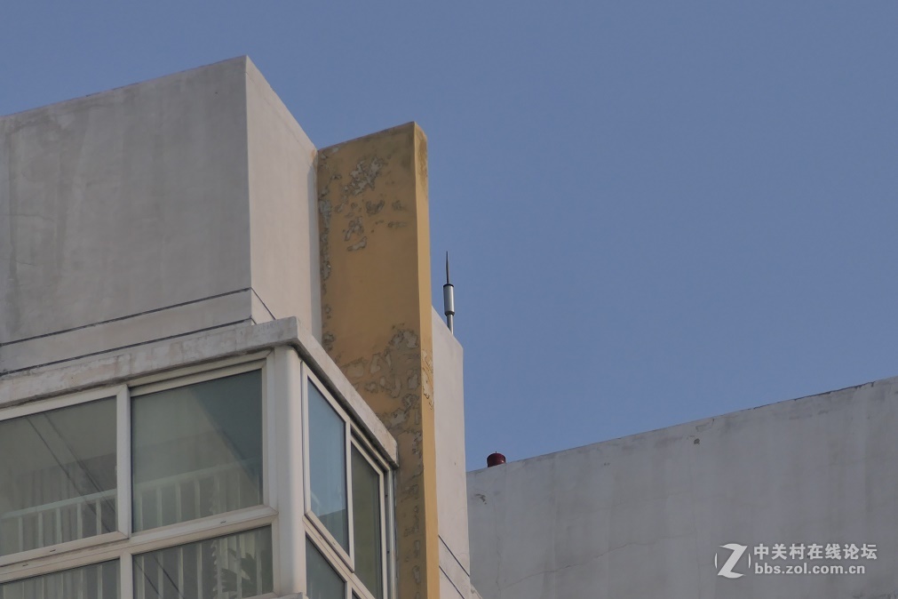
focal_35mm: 631
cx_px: 449
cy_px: 300
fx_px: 15739
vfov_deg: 2.2
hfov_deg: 3.3
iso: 200
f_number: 4.5
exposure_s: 1/3200
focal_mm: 176
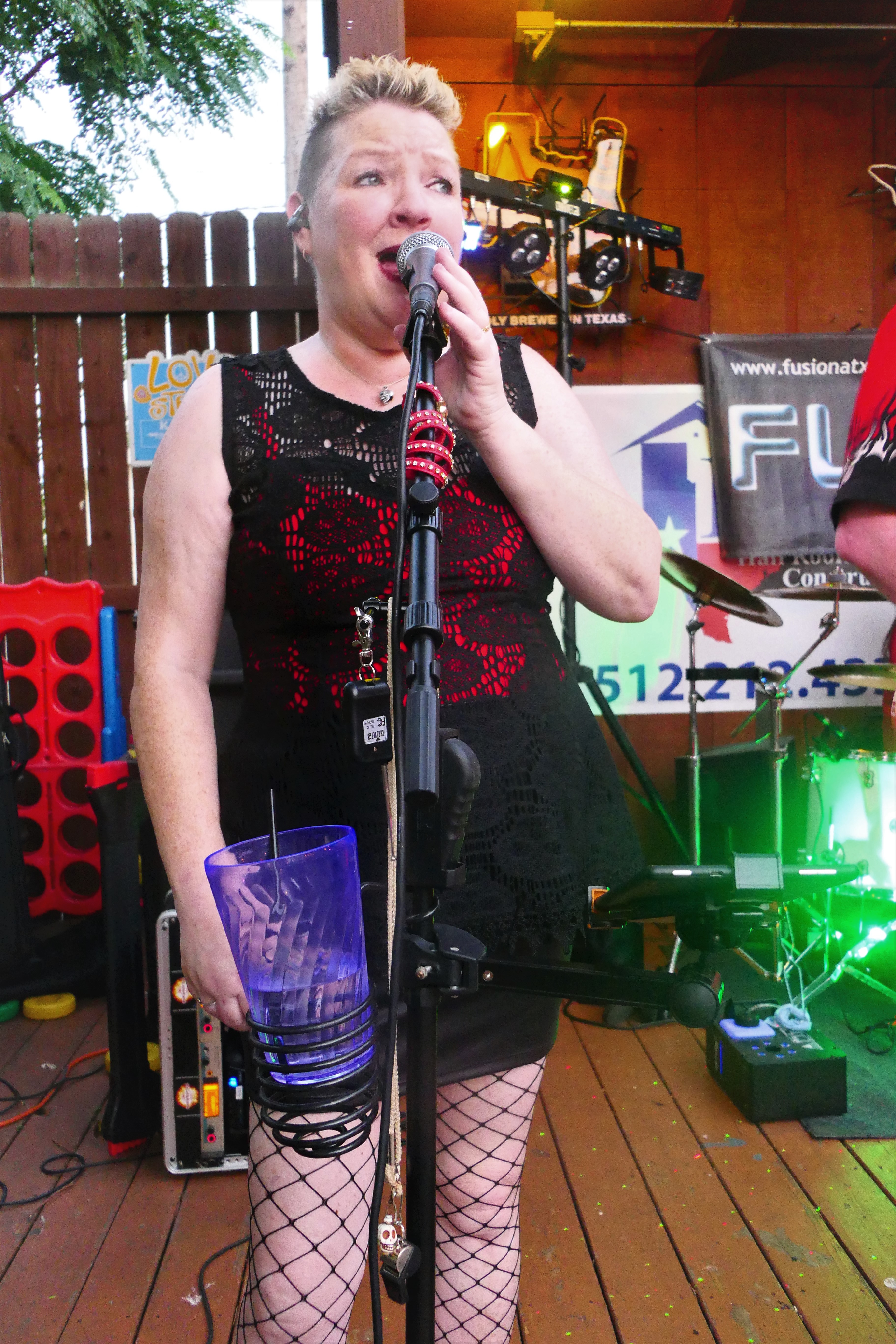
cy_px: 672
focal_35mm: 33
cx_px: 448
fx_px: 1232
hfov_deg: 40.0
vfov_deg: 57.2
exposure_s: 1/40
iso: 1600
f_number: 3.2
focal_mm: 11.9
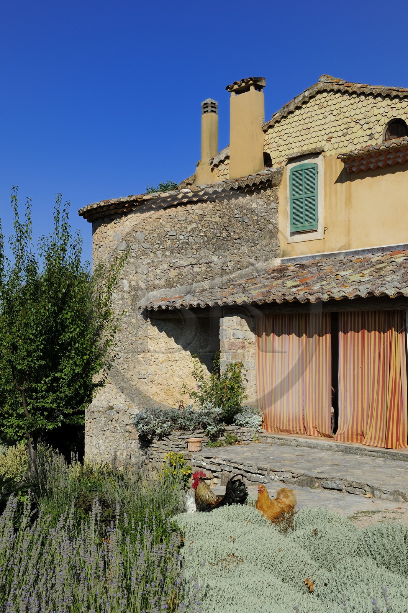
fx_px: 766
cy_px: 306
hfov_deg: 29.8
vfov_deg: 43.6
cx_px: 204
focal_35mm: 45
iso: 200
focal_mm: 45
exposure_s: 1/250
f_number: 14
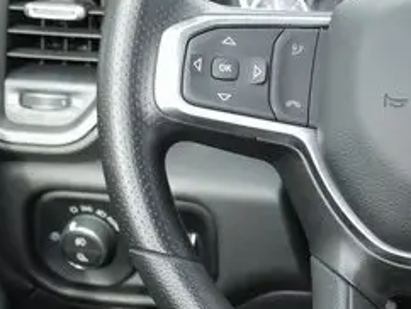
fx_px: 1319
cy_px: 115
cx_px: 482
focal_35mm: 111
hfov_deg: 17.0
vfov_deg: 13.4
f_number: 5
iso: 400
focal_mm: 21
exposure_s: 1/60
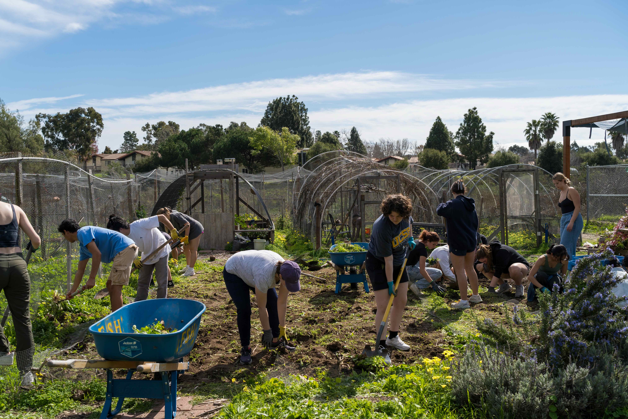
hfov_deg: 54.4
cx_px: 314
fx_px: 611
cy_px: 210
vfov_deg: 37.9
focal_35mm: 35
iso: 100
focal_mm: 35
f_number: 5
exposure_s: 1/1000
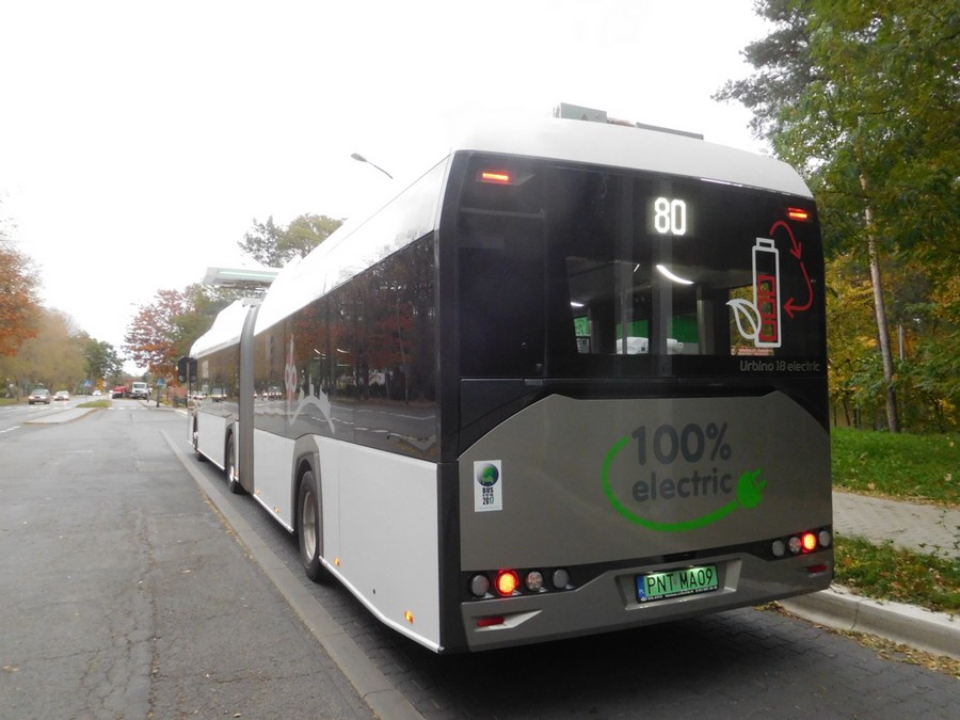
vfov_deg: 54.9
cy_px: 360
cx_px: 480
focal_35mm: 25
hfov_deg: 69.4
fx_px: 693
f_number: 3.4
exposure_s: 1/125
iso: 400
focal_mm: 4.5
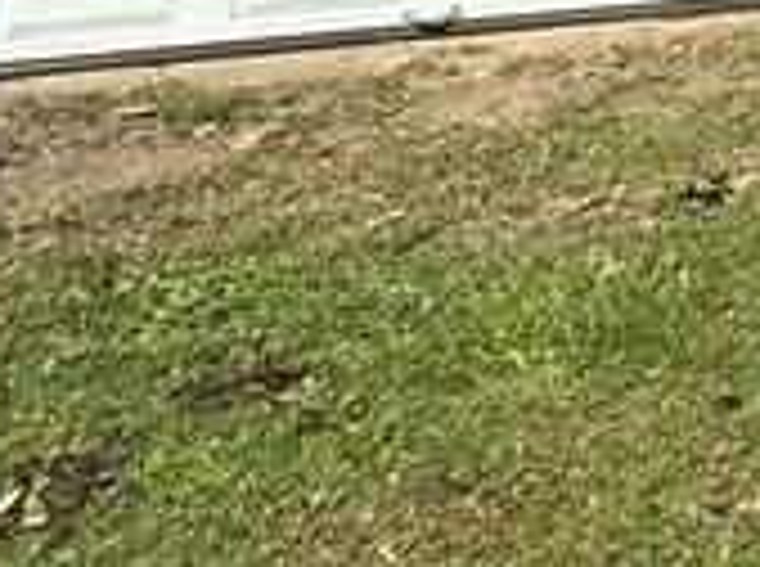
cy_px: -788
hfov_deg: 17.6
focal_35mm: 85
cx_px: 1453
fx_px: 1862
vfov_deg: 13.1
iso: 50
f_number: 2.2
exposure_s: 1/4292
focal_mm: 2.22
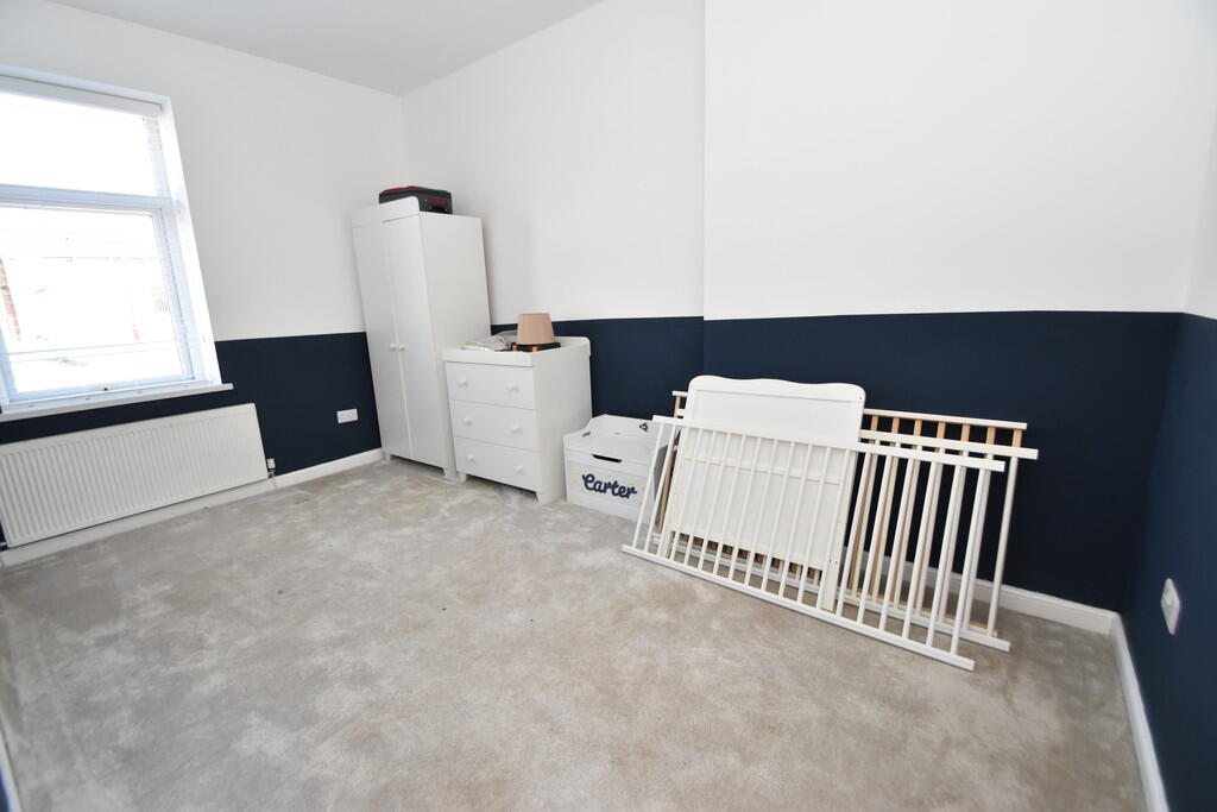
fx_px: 507
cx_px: 608
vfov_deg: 77.3
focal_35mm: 15
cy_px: 406
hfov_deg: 100.4
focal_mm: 10
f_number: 5
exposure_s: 1/100
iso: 800
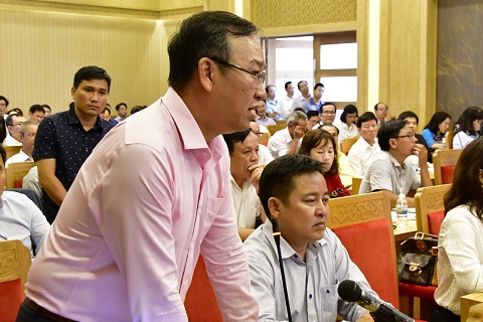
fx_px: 805
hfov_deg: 33.4
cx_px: 244
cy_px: 133
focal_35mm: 60
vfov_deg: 22.6
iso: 9000
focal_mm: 32
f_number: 8
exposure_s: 1/50
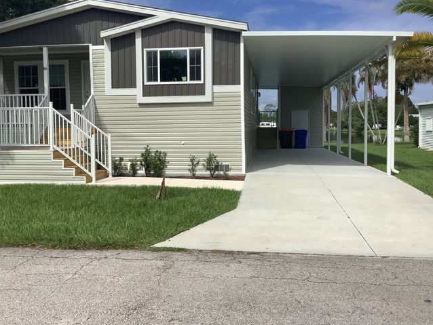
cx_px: 199
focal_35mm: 34
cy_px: 149
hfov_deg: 53.9
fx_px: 425
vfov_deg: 41.8
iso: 25
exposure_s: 1/3021
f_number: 2.4
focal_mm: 3.3
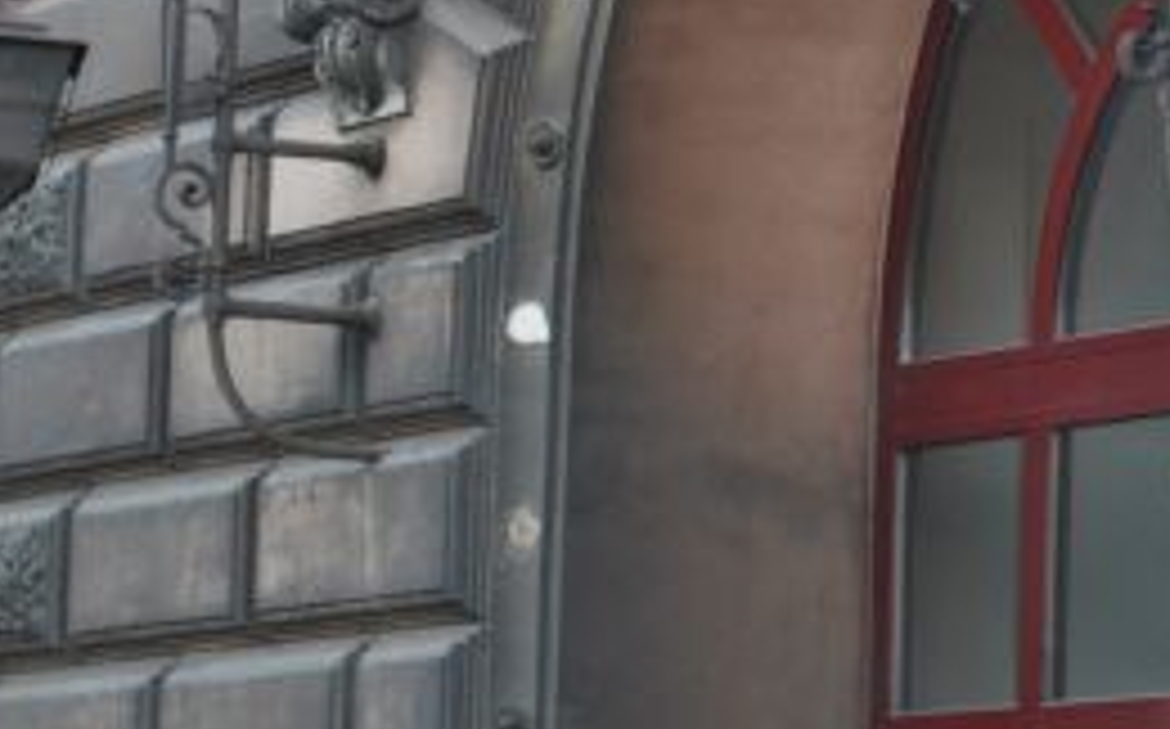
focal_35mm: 260
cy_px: -333
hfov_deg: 8.1
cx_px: 968
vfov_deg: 5.0
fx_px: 8270
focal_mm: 55
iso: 200
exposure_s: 1/60
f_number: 5.6
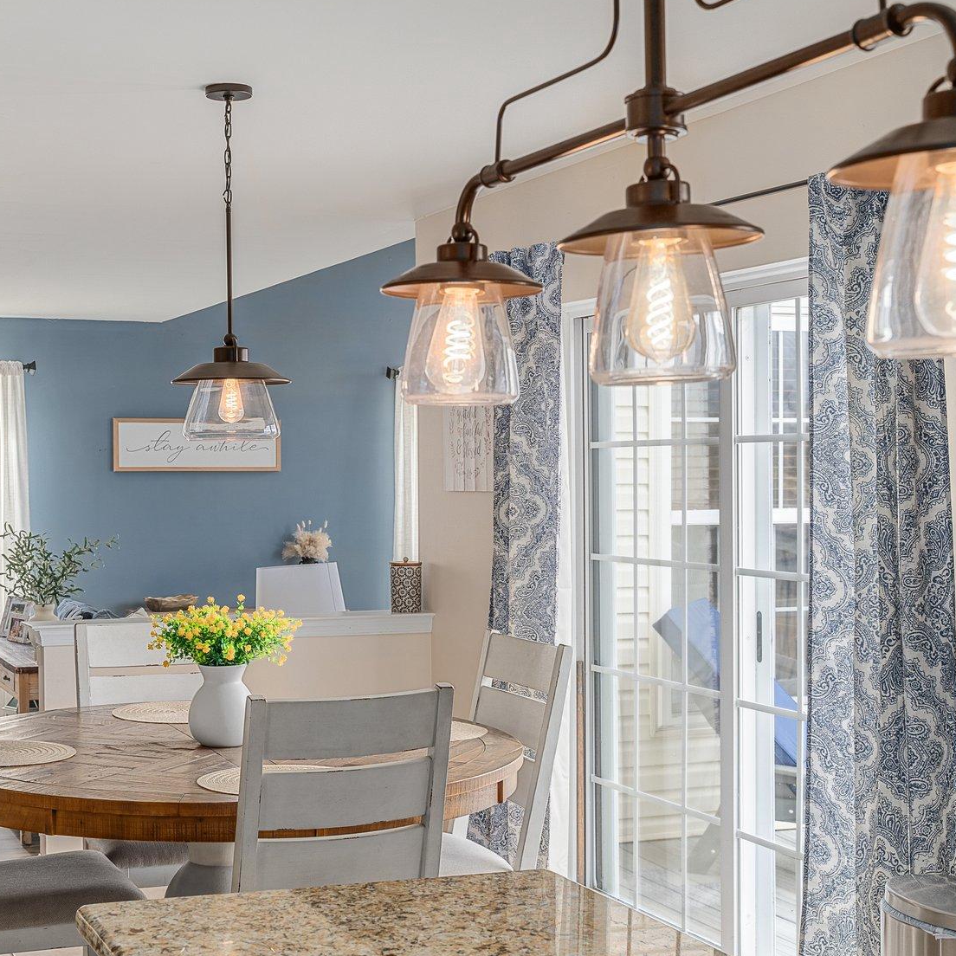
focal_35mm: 52
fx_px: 1625
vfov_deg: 32.8
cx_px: 240
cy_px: 468
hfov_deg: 32.2
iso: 320
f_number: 7.1
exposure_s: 1/50
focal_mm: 33
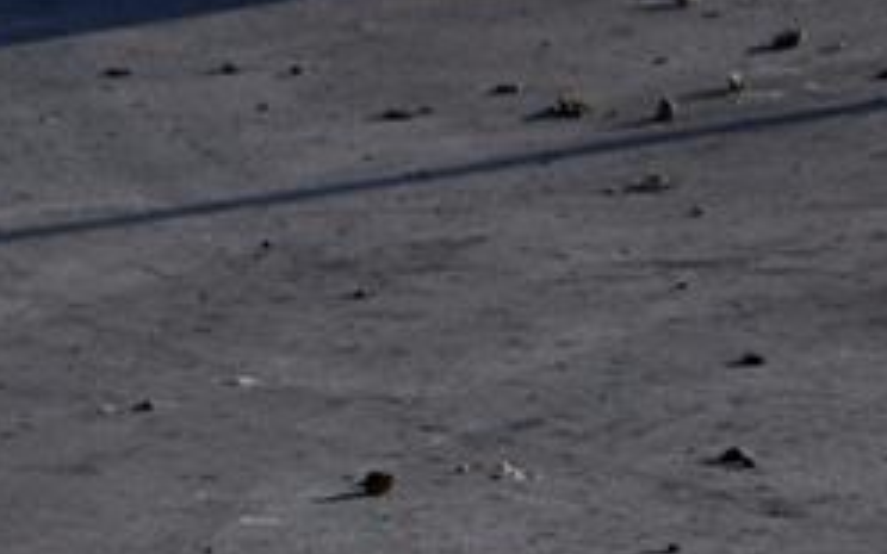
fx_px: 14553
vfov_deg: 2.2
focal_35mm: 602
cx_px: 486
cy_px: 563
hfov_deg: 3.5
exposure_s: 1/1250
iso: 200
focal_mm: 150
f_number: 6.3
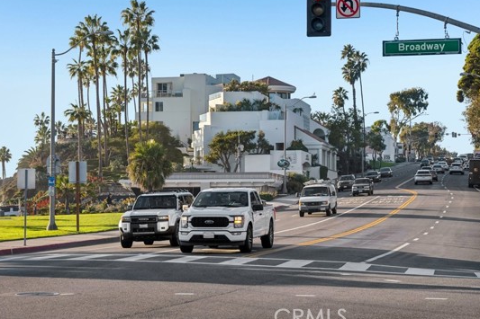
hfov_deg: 24.2
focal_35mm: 84
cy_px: 138
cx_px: 241
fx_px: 1120
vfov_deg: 16.2
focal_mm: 70
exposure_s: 1/500
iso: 100
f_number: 8
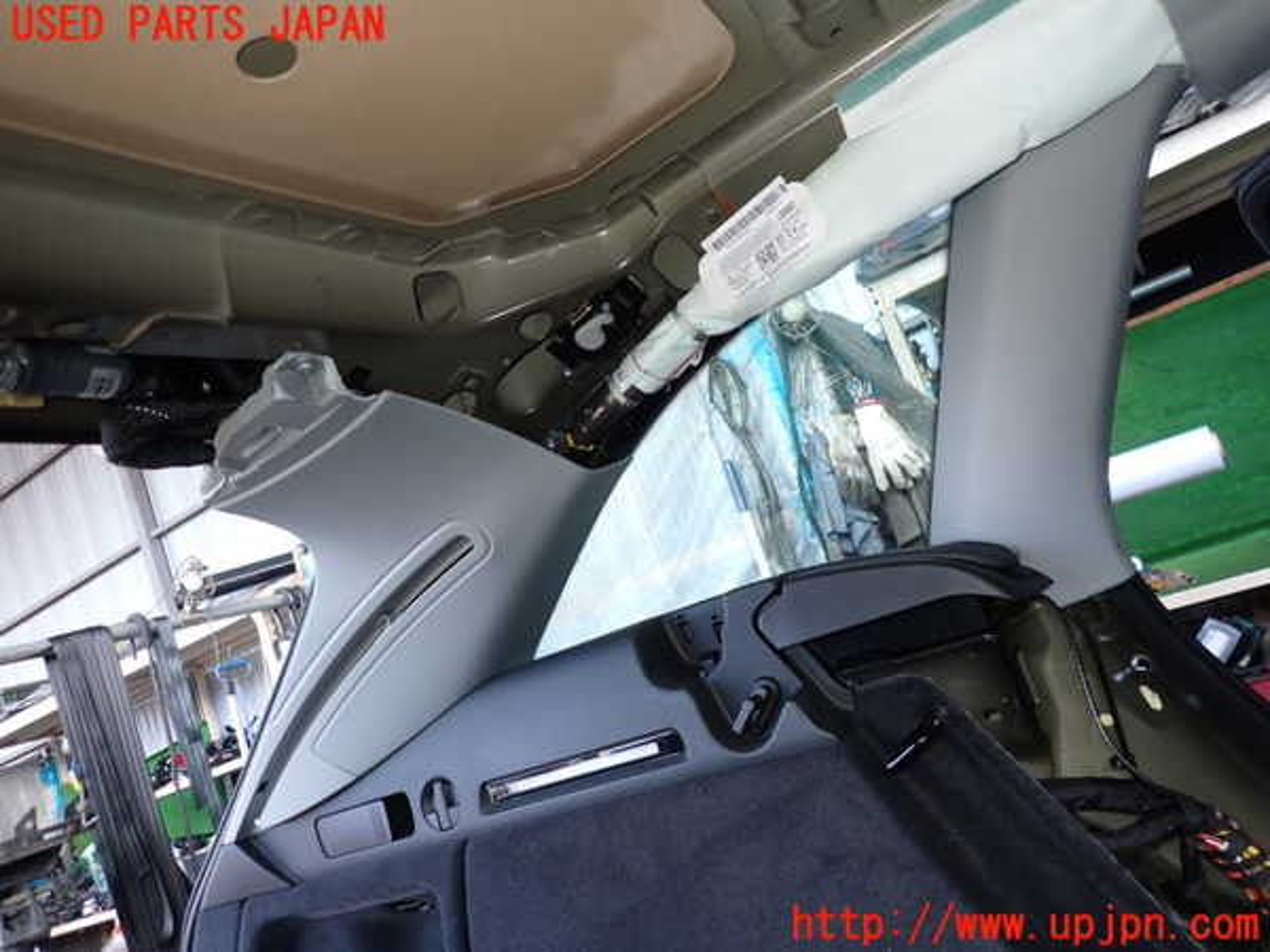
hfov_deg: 69.4
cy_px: 476
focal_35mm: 25
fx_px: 917
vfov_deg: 54.9
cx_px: 635
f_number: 2
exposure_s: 1/80
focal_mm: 4.5
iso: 100
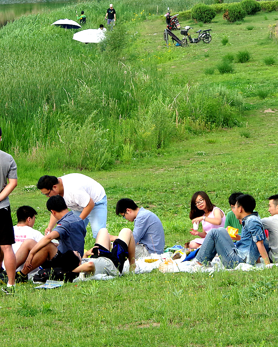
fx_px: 2200
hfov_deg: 7.2
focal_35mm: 214
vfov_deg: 9.0
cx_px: 125
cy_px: 174
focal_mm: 29
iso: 100
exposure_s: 1/56
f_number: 11.05
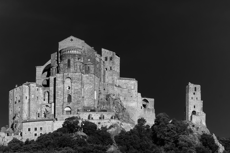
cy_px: 76
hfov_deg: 2.7
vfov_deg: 1.8
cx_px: 112
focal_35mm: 774
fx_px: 4944
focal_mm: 500
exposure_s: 1/800
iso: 100
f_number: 5.6
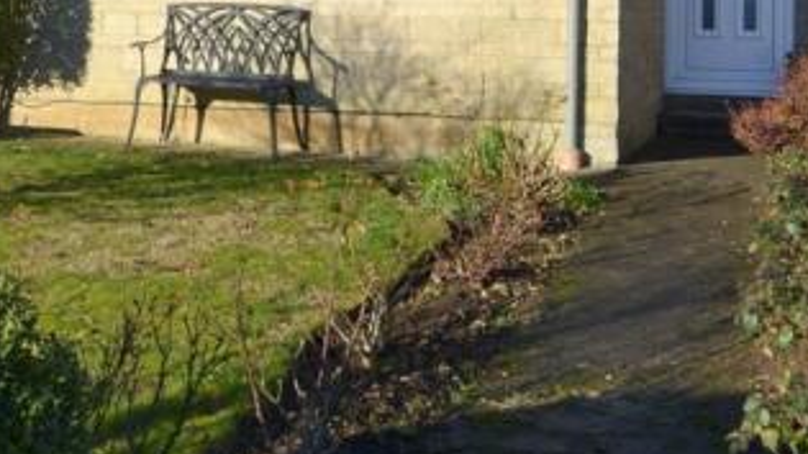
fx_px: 1542
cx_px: 112
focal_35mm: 72
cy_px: -81
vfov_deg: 16.1
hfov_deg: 28.4
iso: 200
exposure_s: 1/160
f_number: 16
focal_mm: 22
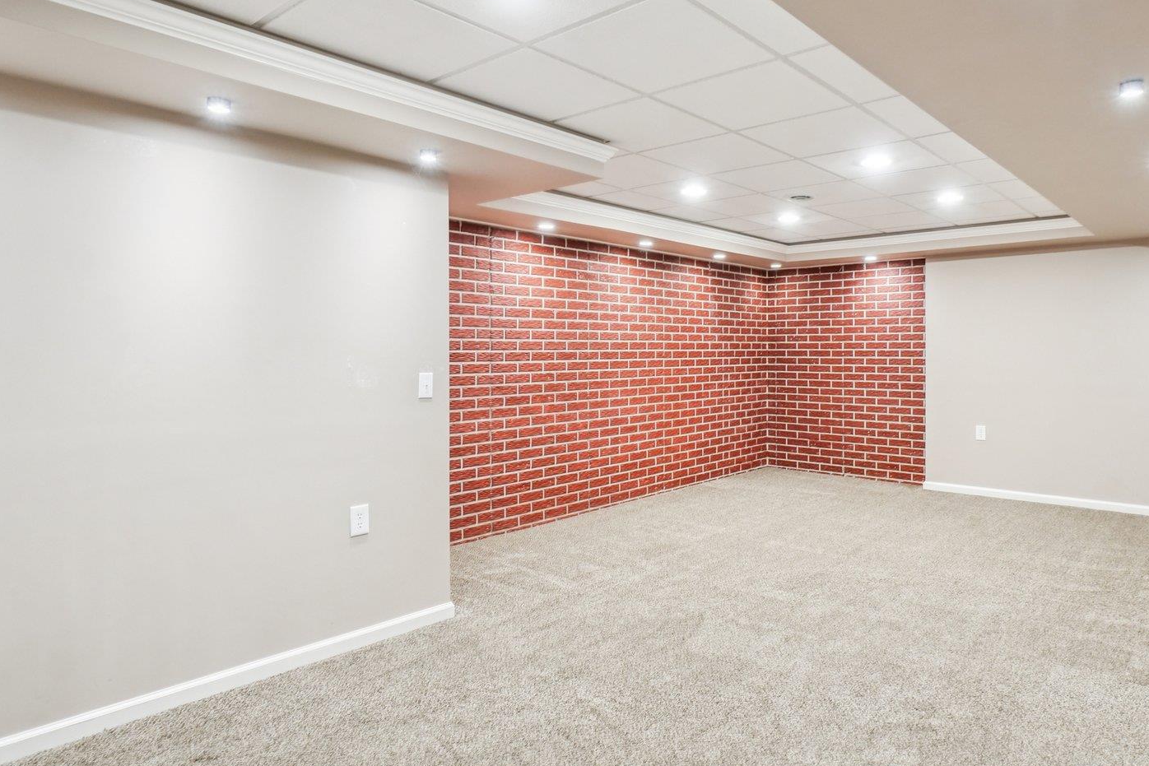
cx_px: 683
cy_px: 364
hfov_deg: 77.8
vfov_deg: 57.2
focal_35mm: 22
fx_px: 702
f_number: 8
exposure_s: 1/3.33
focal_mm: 10
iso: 400
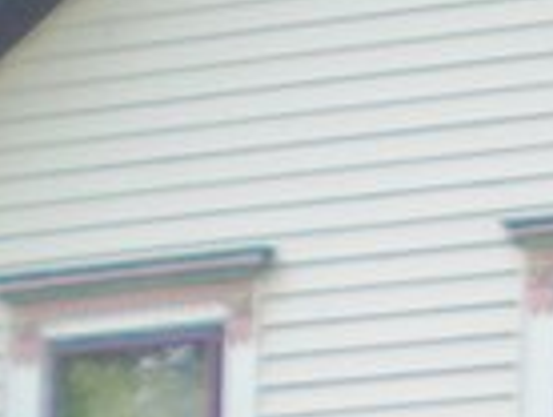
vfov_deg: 5.0
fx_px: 4497
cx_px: 1210
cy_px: 1255
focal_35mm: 281
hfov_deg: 6.7
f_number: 3.1
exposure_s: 1/125
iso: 64
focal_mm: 6.3
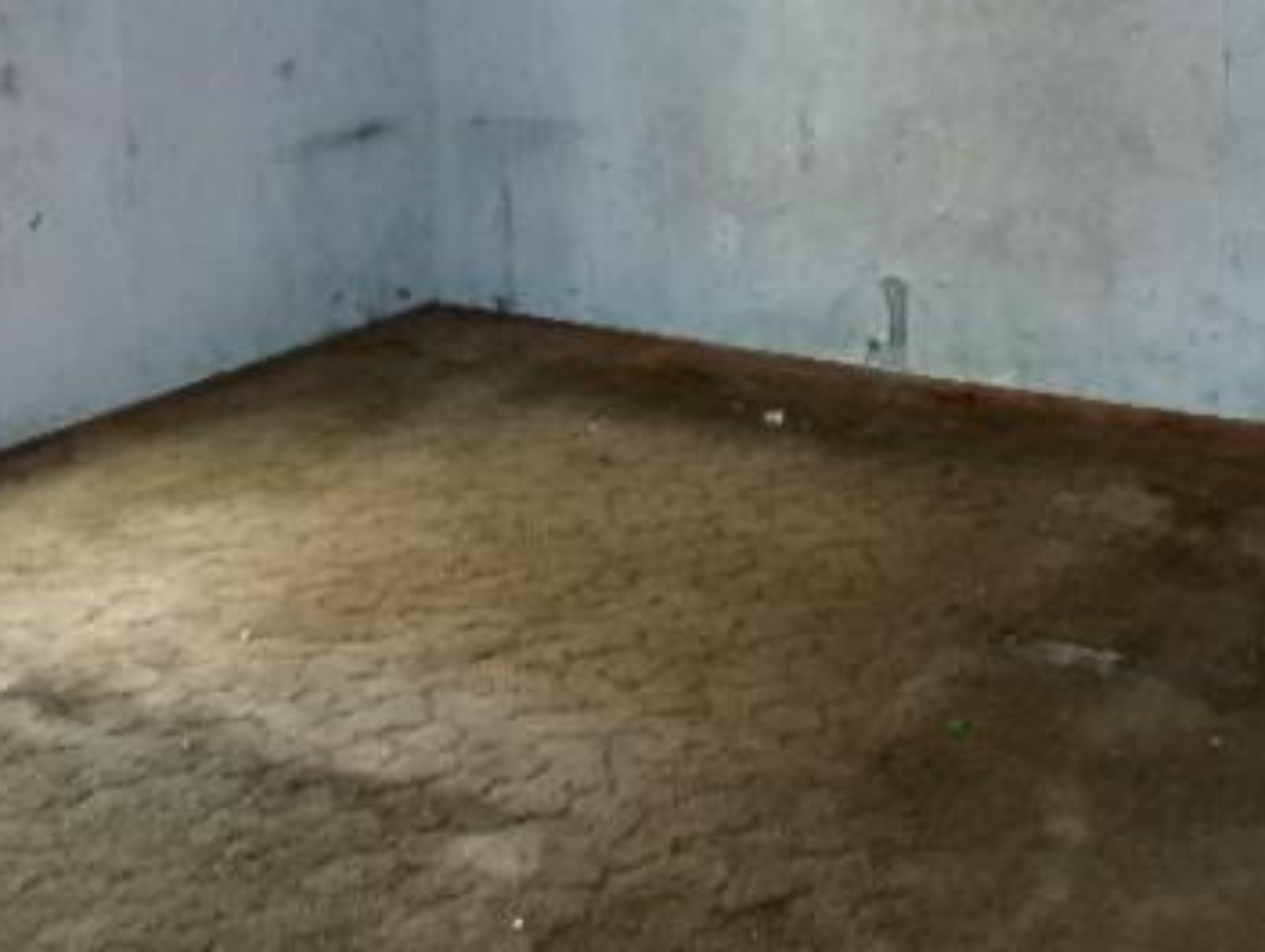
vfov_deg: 27.8
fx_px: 1866
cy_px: 144
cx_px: 872
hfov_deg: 36.9
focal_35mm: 51
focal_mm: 5.1
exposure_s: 1/34
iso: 800
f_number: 3.9
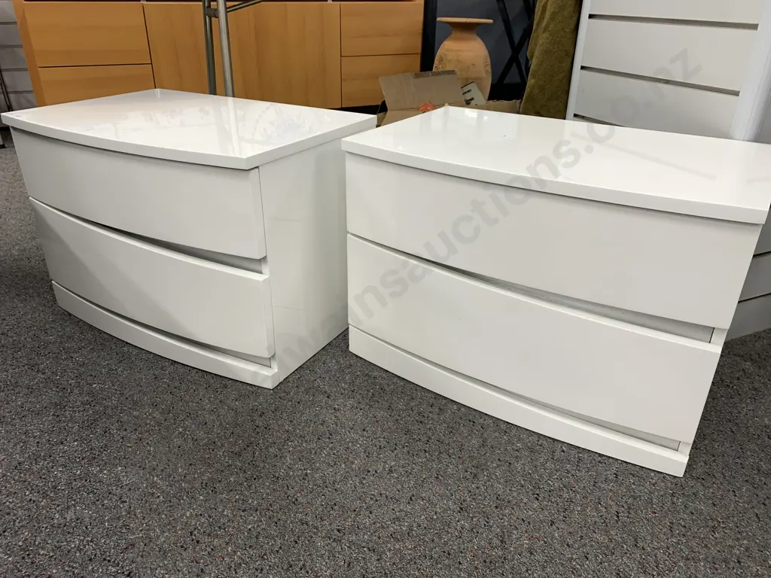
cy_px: 289
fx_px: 579
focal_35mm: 26
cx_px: 386
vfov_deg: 53.1
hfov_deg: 67.3
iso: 80
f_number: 1.8
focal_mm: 4.25
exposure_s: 1/100
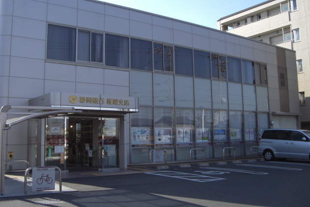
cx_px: 154
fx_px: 345
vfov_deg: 33.4
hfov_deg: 48.4
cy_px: 90
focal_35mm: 40
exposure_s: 1/640
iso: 64
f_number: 2.7
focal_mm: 6.2
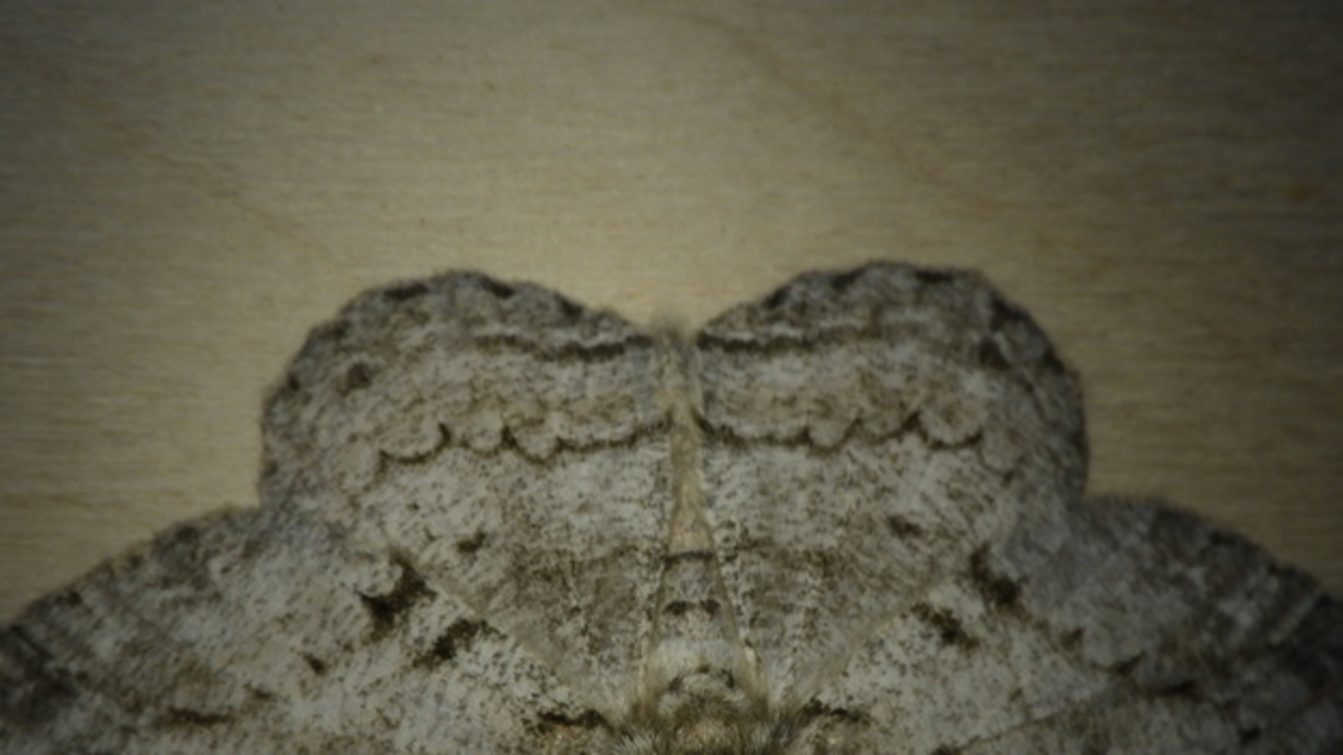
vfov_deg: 25.2
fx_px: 1674
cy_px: 531
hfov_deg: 43.7
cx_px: 637
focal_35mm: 47
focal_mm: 6.1
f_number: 4.6
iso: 125
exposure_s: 1/800
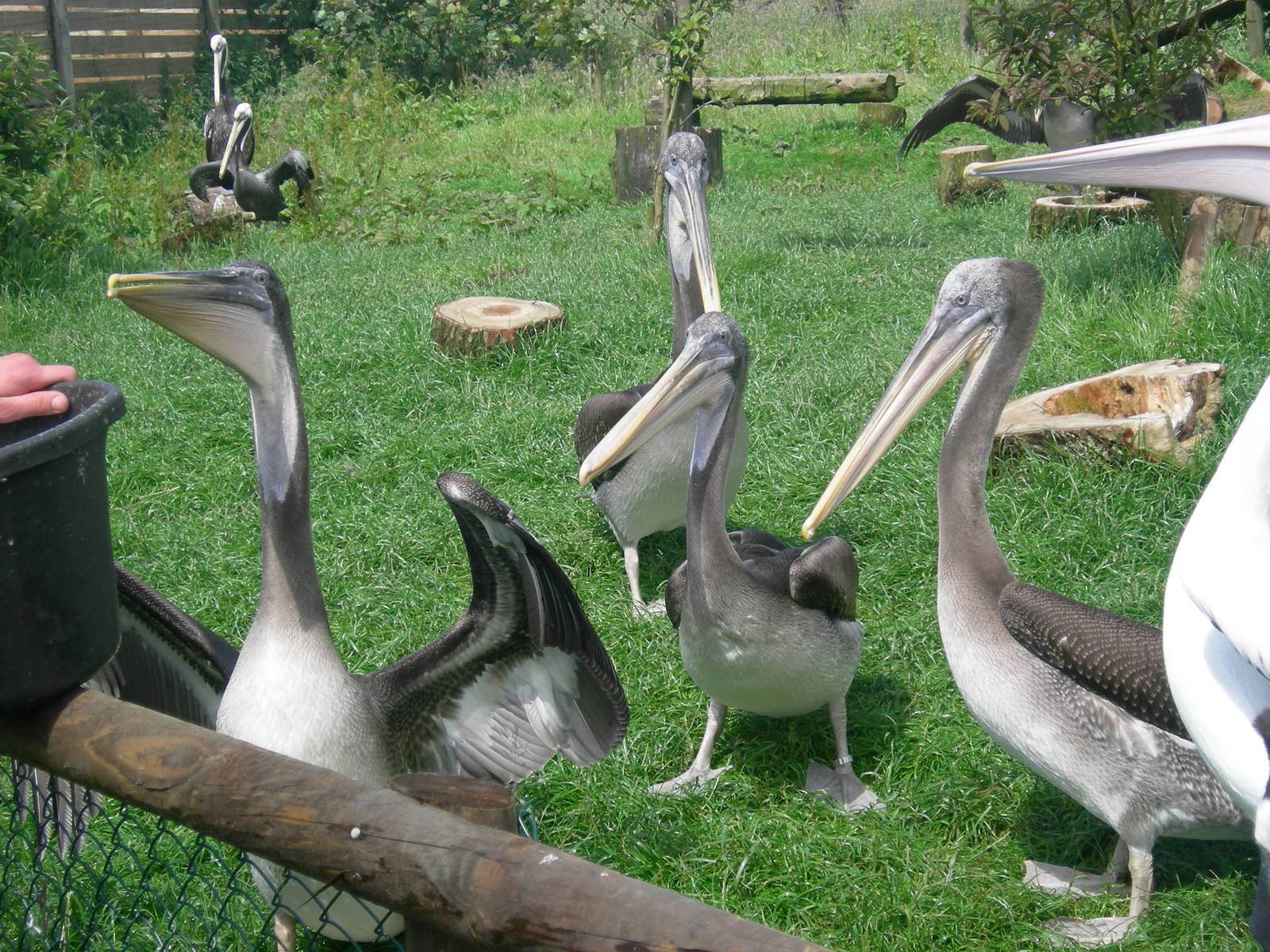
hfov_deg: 26.3
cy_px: 476
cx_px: 635
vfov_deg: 19.9
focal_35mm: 74
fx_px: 2715
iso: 64
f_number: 3.8
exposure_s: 1/440
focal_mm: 15.5
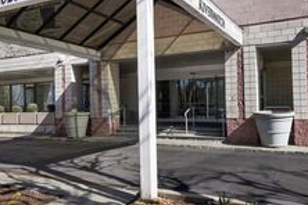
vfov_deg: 36.5
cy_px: 68
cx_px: 160
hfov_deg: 53.1
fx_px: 308
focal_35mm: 36
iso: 100
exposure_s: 1/250
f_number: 8
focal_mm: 16
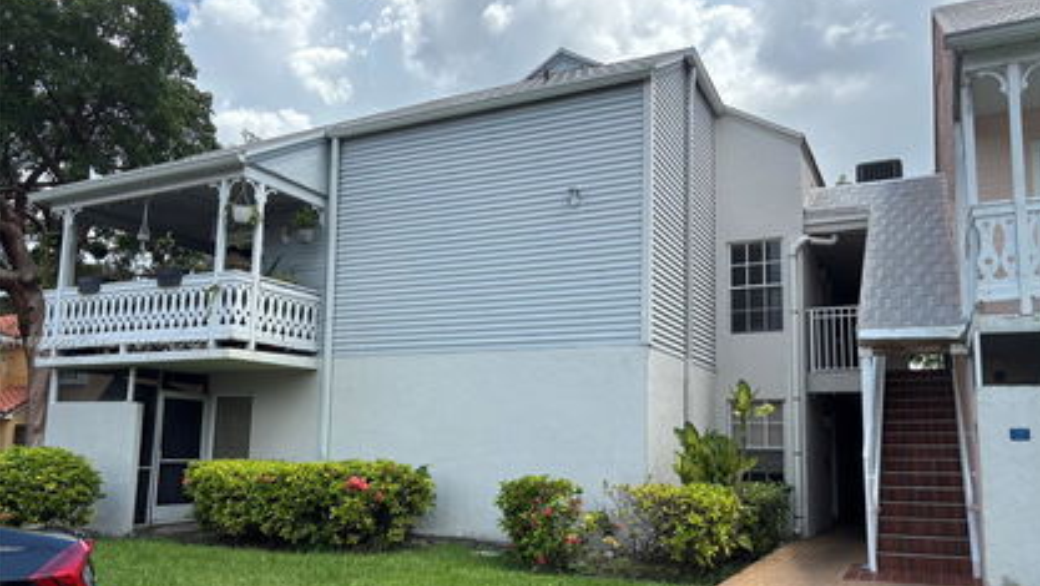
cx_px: 530
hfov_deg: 66.0
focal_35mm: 29
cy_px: 344
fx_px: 800
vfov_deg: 40.1
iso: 50
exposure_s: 1/2288
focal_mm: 5.96
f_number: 1.6
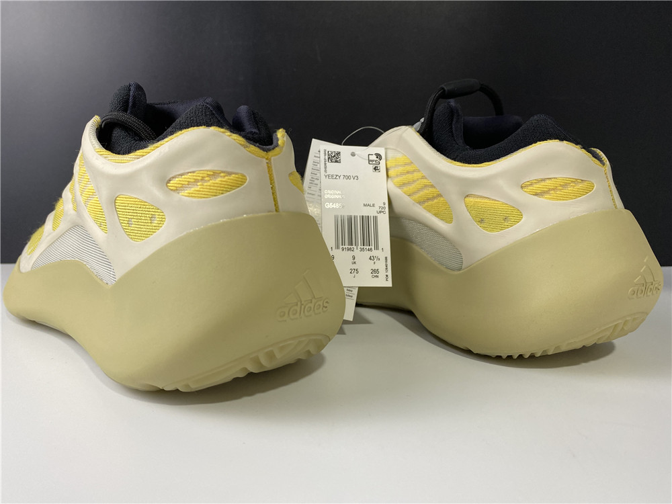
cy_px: 252
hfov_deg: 67.3
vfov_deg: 53.1
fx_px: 505
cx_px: 336
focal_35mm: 26
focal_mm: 4.25
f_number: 1.8
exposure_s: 1/74
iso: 125
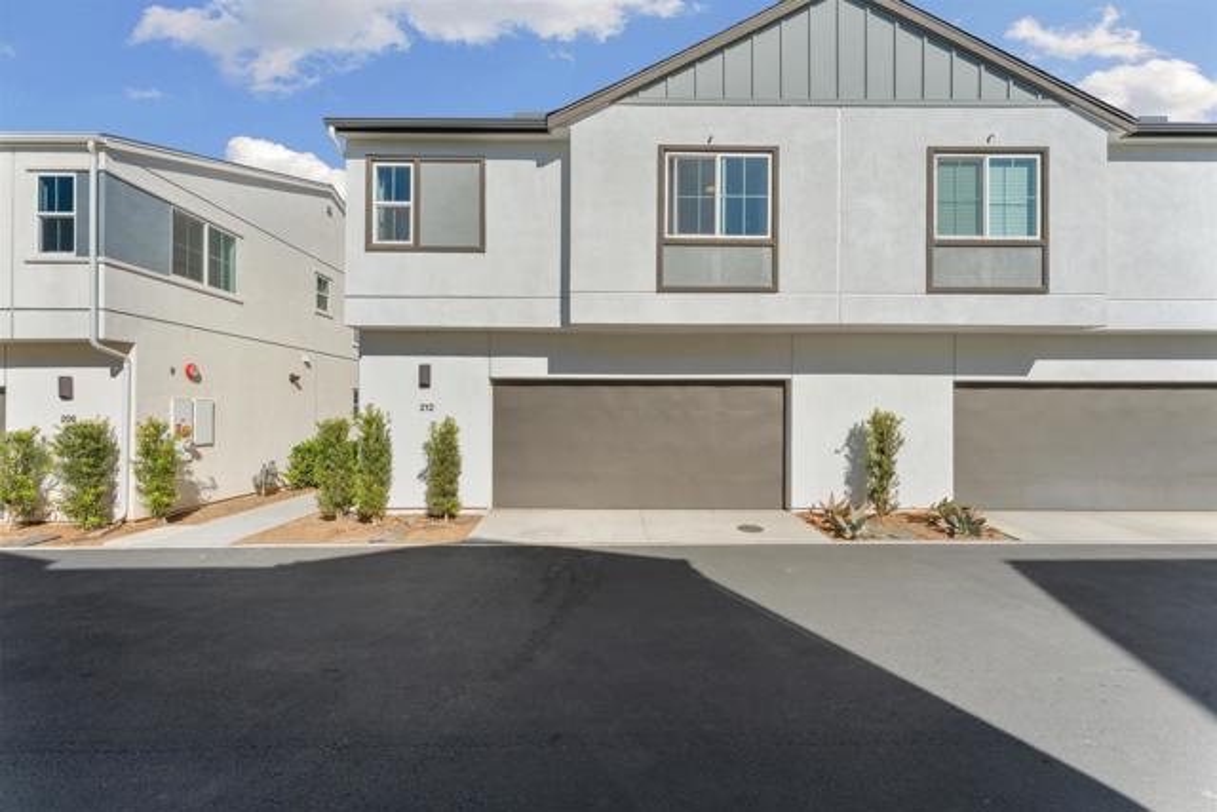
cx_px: 608
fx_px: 473
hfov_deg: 104.2
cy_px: 406
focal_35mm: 14
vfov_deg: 81.2
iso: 640
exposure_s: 1/200
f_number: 11
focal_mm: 14
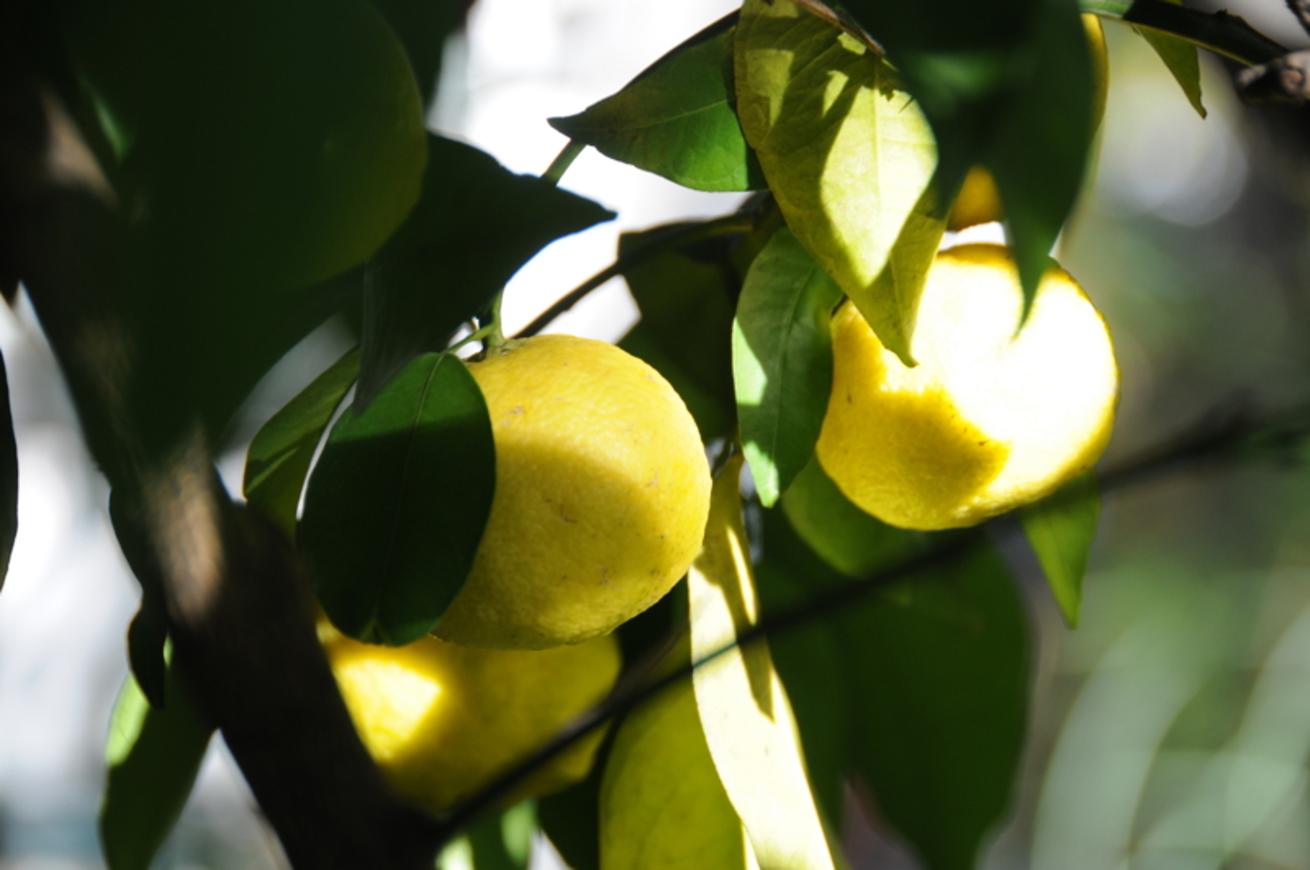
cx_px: 655
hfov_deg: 10.6
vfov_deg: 7.0
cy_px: 435
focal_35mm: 195
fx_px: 7086
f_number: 6.3
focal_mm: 130
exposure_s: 1/160
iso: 320
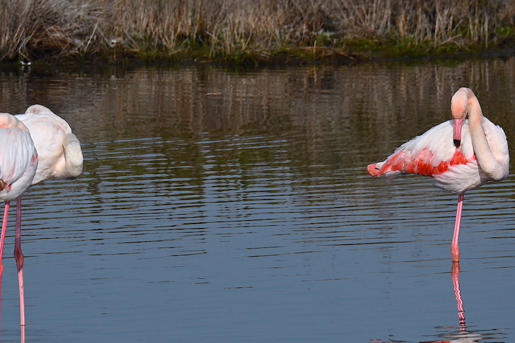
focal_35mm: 796
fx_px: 11382
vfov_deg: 1.7
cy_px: 255
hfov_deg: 2.6
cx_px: 136
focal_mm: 250
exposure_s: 1/800
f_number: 9
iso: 125
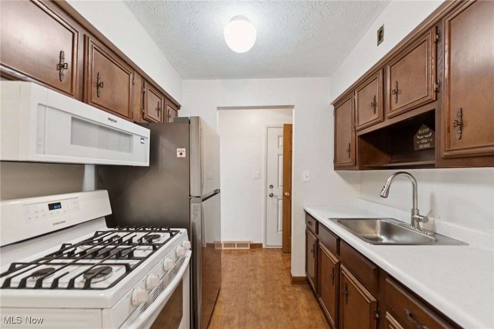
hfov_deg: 104.3
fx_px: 192
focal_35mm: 14
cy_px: 164
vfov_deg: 81.2
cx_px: 247
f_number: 2.8
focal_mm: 14
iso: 320
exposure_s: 1/30
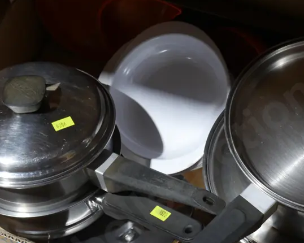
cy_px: 165
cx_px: 208
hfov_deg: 20.5
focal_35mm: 93
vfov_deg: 16.5
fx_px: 836
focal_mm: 25
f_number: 5.3
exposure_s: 1/60
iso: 800
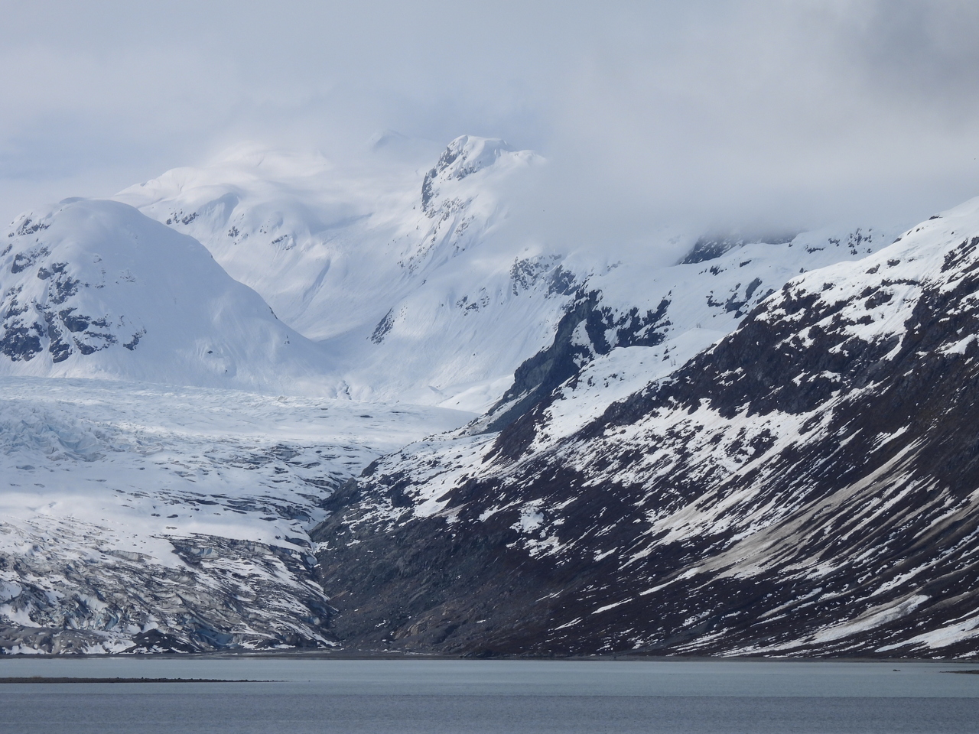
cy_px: 367
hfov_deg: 9.9
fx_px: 5656
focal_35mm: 200
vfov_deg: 7.4
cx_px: 490
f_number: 5.6
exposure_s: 1/1600
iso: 100
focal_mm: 35.7
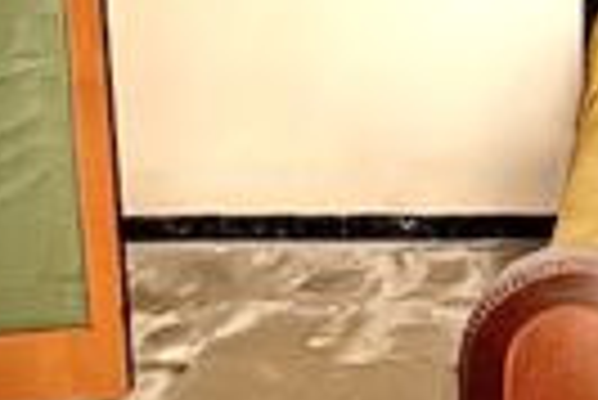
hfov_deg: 23.9
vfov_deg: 16.9
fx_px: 1280
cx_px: 722
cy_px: -94
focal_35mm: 77
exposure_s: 1/8
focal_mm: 2.22
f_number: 2.2
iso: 1600
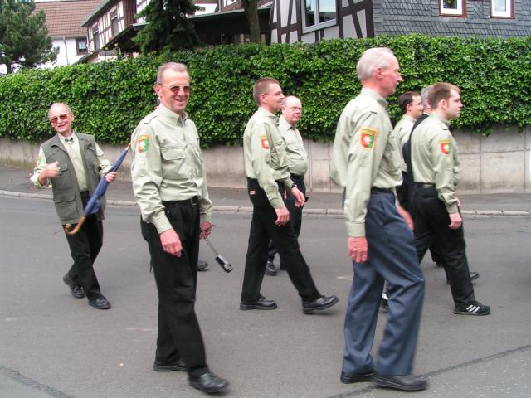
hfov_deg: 49.0
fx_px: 583
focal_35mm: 38
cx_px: 266
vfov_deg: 37.7
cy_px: 199
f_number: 5
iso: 50
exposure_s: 1/100
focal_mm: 5.8
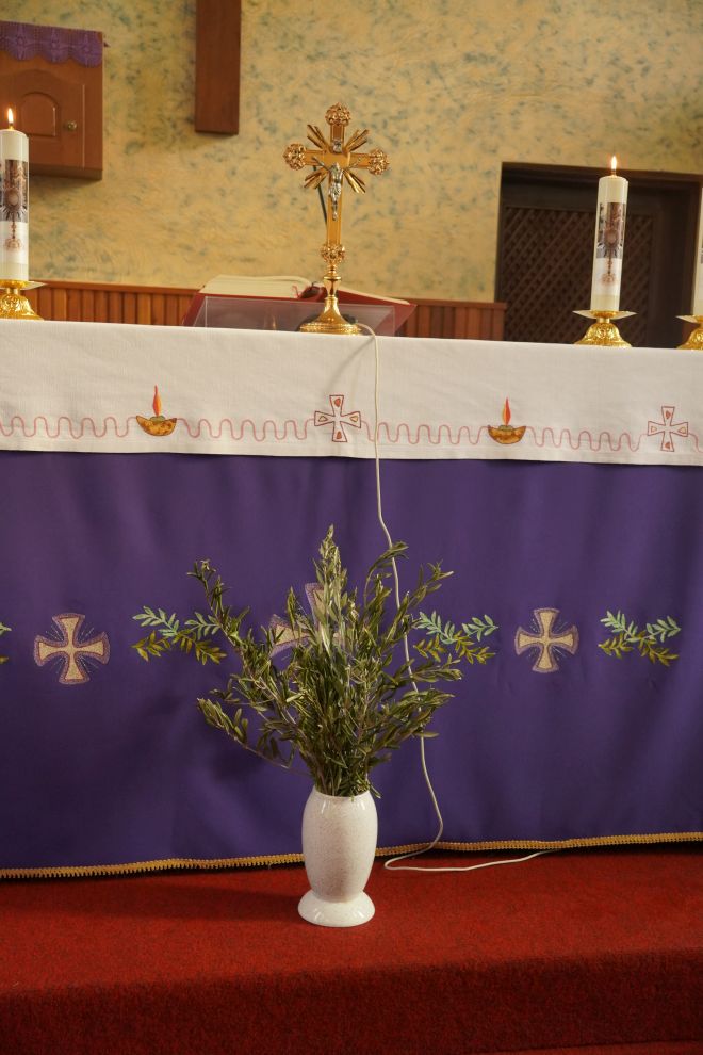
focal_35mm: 41
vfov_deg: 47.8
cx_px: 352
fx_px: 1191
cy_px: 528
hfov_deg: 32.9
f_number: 3.5
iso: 1600
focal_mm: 27.1
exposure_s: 1/160
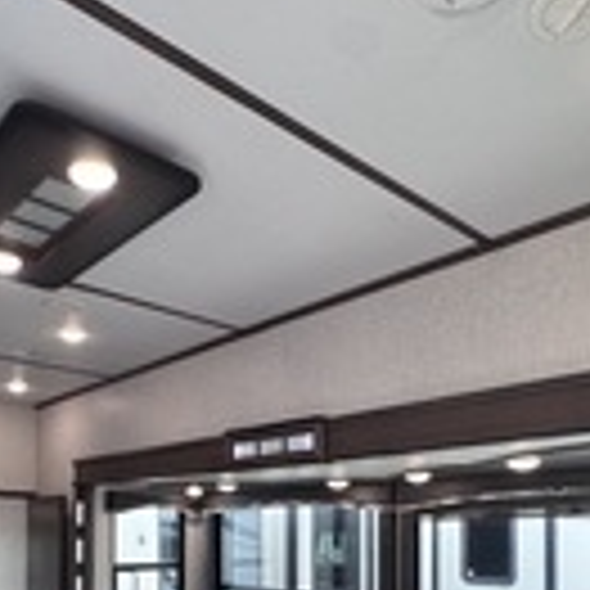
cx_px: 203
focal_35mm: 33
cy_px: 529
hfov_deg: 49.0
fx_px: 636
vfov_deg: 45.2
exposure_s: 1/103
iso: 125
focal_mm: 2.22
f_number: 2.2
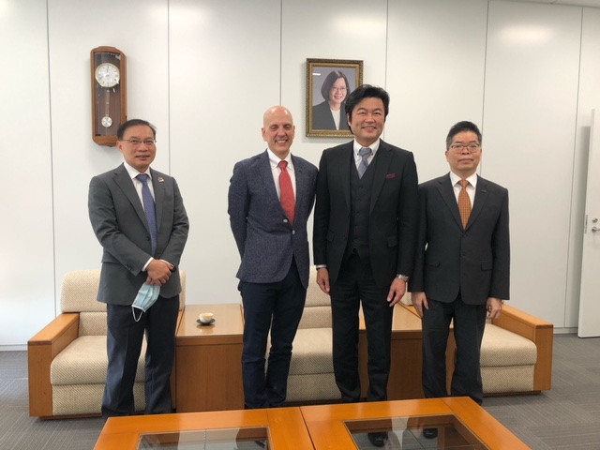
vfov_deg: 49.7
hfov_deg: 63.4
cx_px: 300
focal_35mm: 28
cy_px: 225
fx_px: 485
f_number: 1.8
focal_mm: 3.99
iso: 25
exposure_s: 1/33
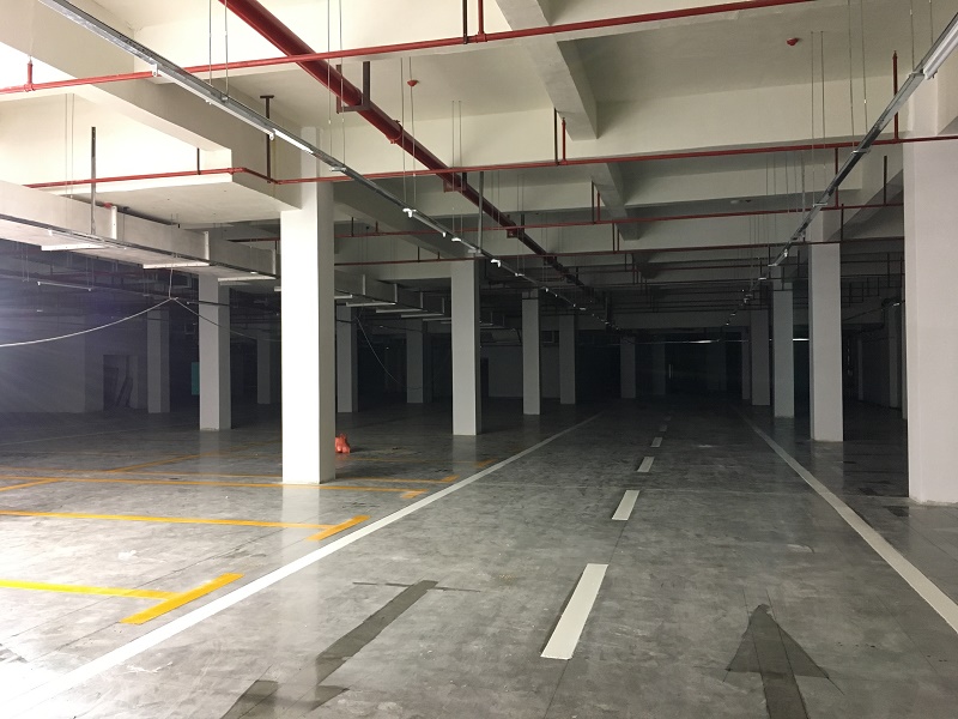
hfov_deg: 61.7
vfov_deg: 48.2
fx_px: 803
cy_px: 360
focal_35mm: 29
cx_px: 479
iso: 200
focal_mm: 4.15
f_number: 2.2
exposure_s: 1/20
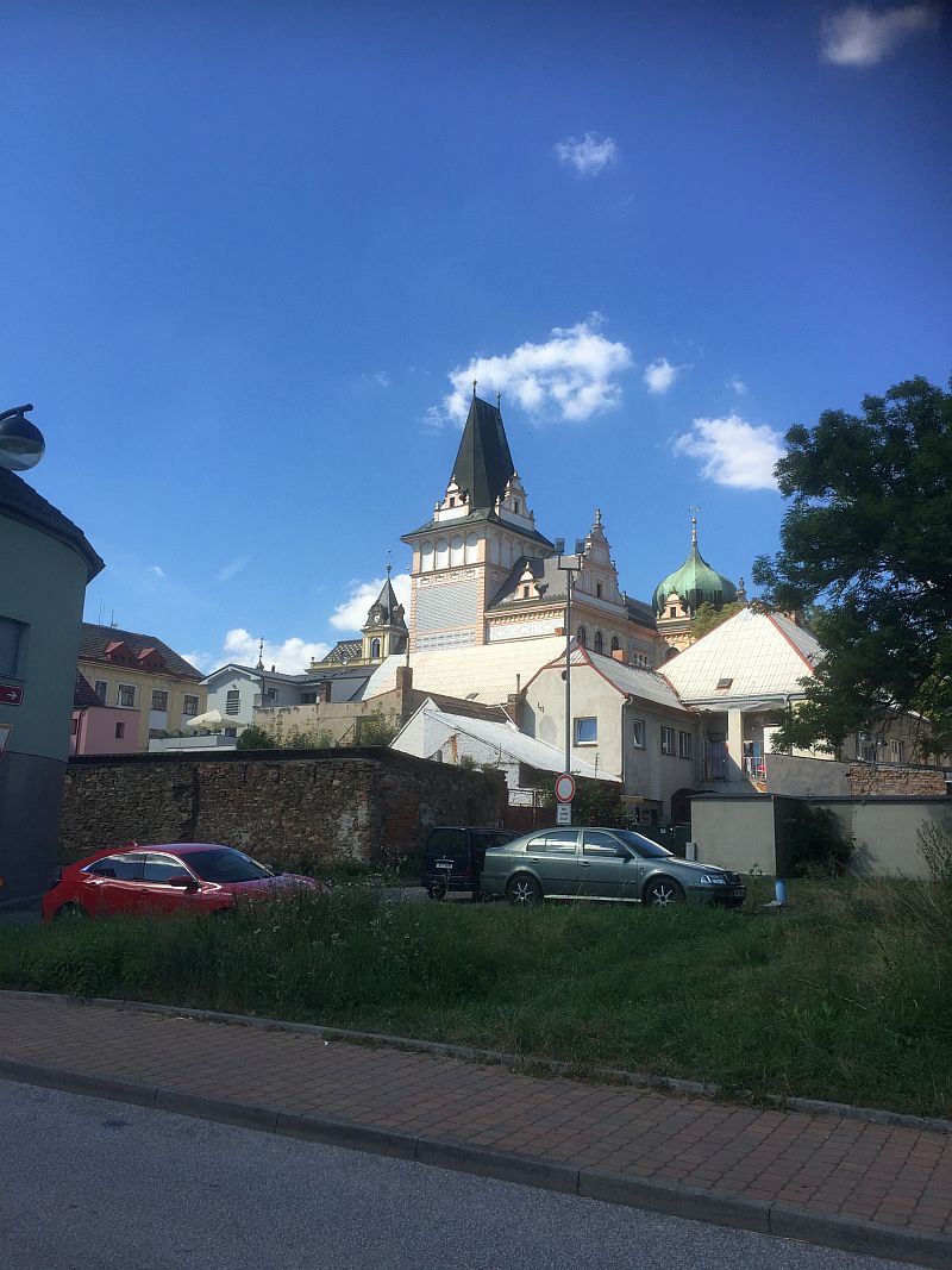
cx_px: 476
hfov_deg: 48.2
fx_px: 1064
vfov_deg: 61.7
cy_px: 635
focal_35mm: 29
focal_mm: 4.15
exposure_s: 1/1412
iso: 32
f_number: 2.2
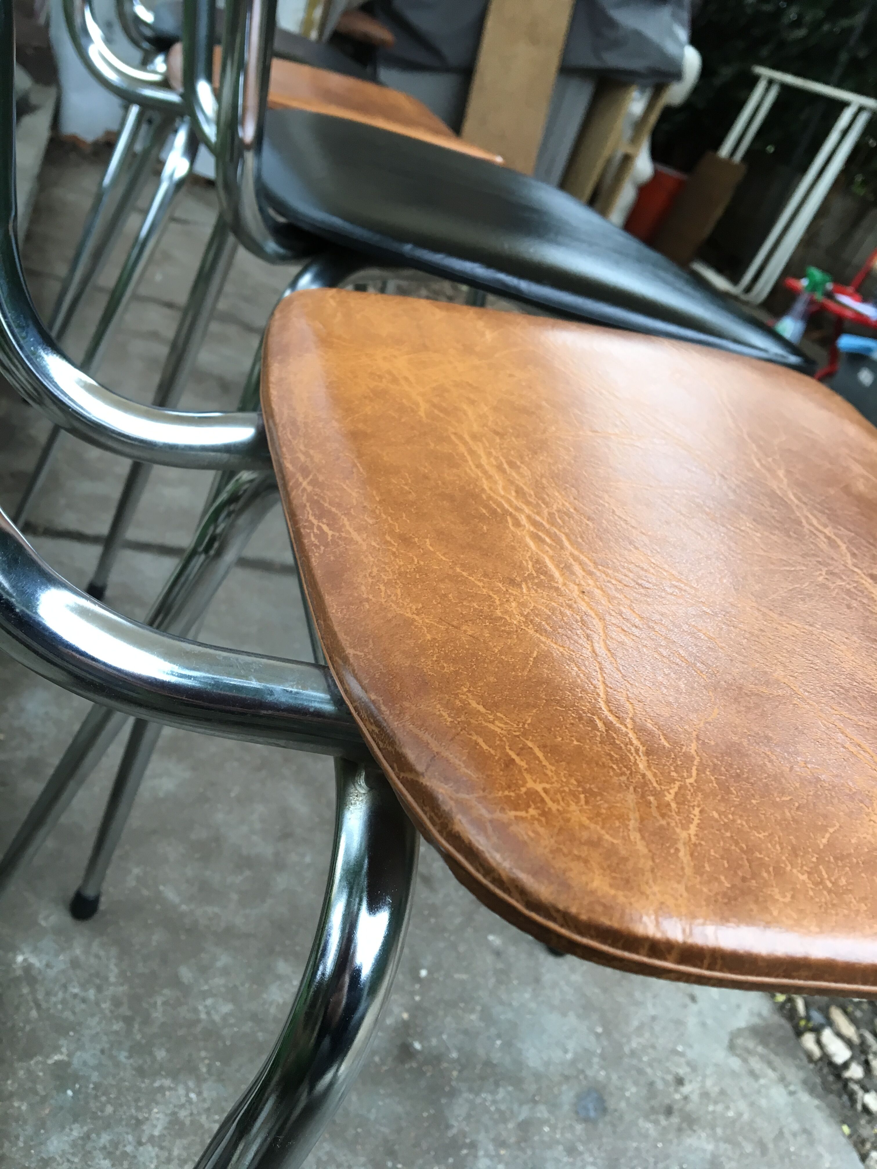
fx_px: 980
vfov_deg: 61.7
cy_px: 584
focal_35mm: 29
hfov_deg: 48.2
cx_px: 438
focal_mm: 4.15
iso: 40
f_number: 2.2
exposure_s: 1/33
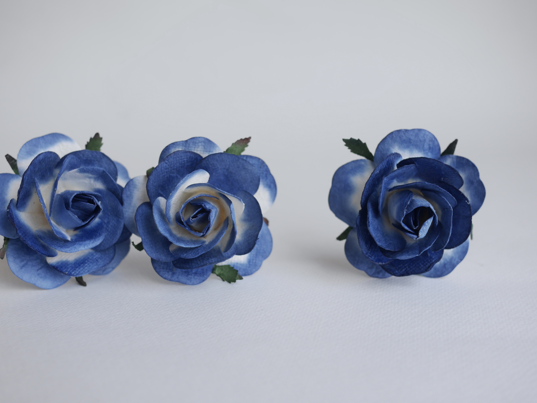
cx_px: 268
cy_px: 202
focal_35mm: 40
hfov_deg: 46.8
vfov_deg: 36.0
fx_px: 621
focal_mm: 20
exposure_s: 1/320
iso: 200
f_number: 2.8
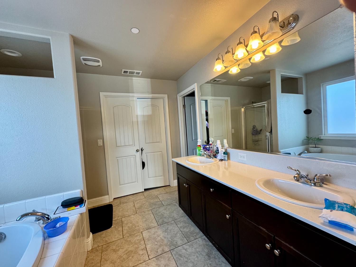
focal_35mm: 14
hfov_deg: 102.1
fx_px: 144
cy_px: 134
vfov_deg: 85.7
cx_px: 178
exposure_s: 1/120
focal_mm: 2.22
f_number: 2.2
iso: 200
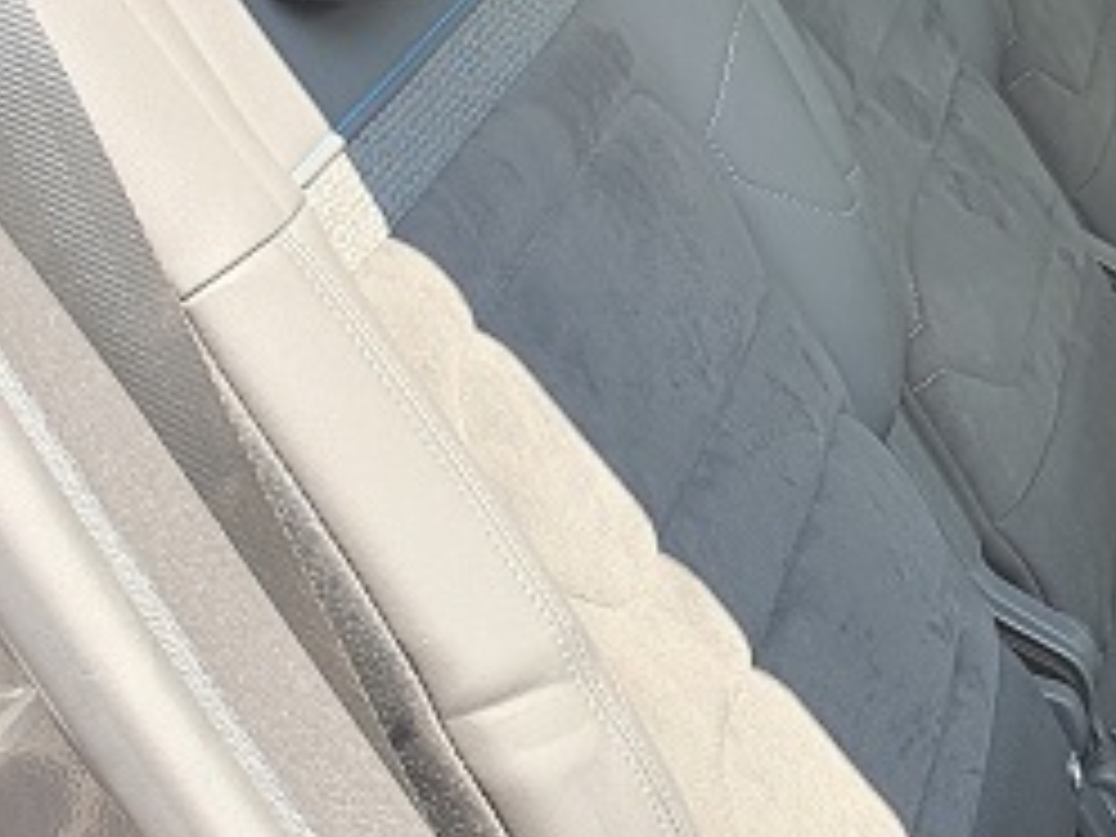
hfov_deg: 20.9
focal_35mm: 84
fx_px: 2708
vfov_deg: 17.6
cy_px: 432
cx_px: 1494
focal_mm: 4.32
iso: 50
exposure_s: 1/120
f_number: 2.4
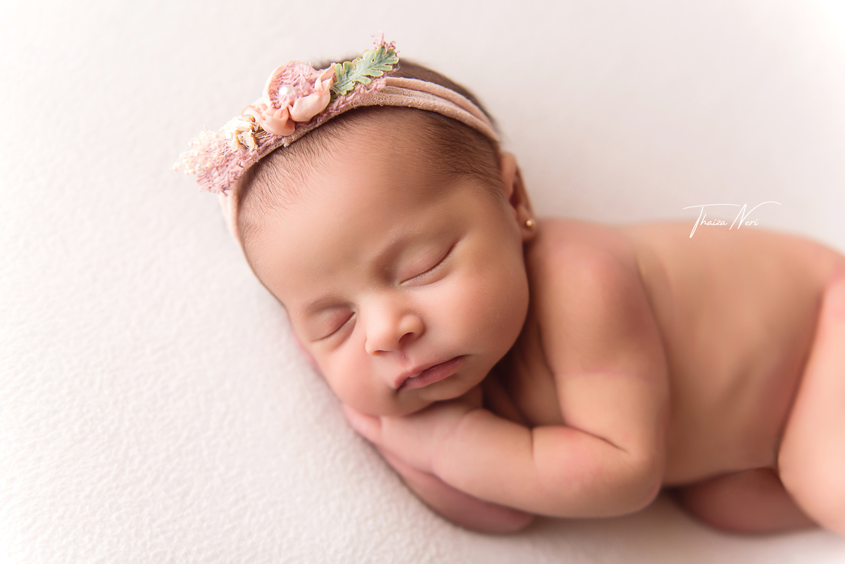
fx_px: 822
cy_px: 282
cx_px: 422
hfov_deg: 54.4
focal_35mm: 35
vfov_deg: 37.9
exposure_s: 1/160
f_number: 2.8
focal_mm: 35
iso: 100
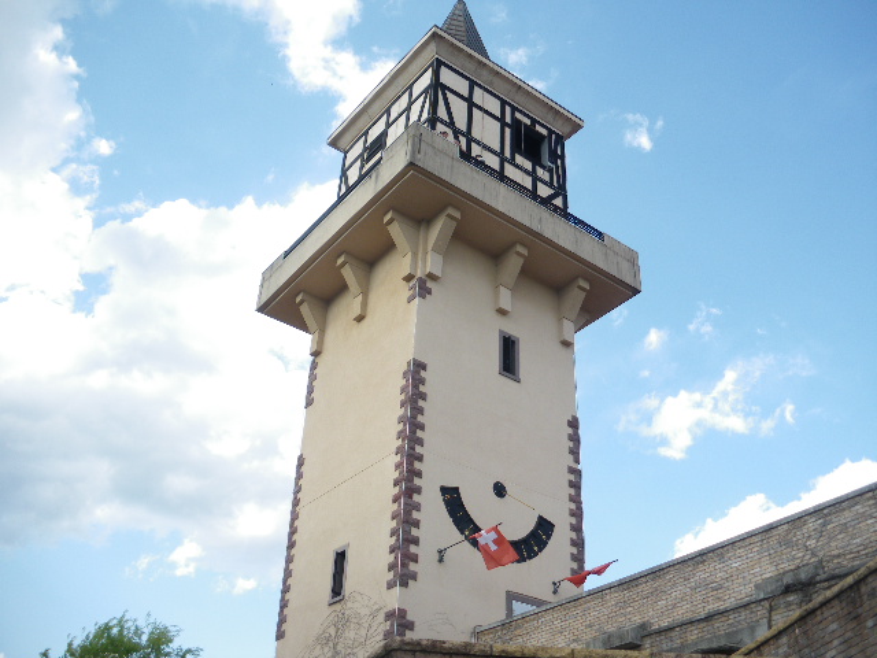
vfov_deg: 39.7
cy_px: 329
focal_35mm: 36
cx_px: 438
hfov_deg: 51.4
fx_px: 912
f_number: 3.5
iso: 64
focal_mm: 6.3
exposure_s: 1/160
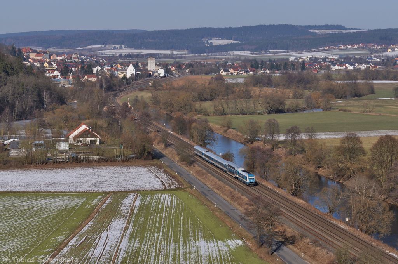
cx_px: 199
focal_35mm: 102
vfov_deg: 13.4
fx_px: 1126
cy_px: 132
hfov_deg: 20.0
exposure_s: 1/800
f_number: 10
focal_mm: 68
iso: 200
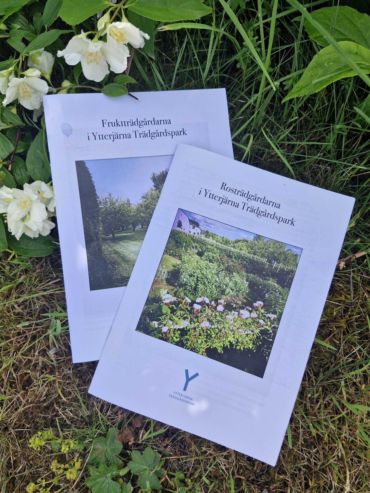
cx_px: 185
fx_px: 328
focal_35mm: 23
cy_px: 246
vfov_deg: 73.9
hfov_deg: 58.9
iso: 50
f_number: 1.8
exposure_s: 1/872
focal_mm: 5.54
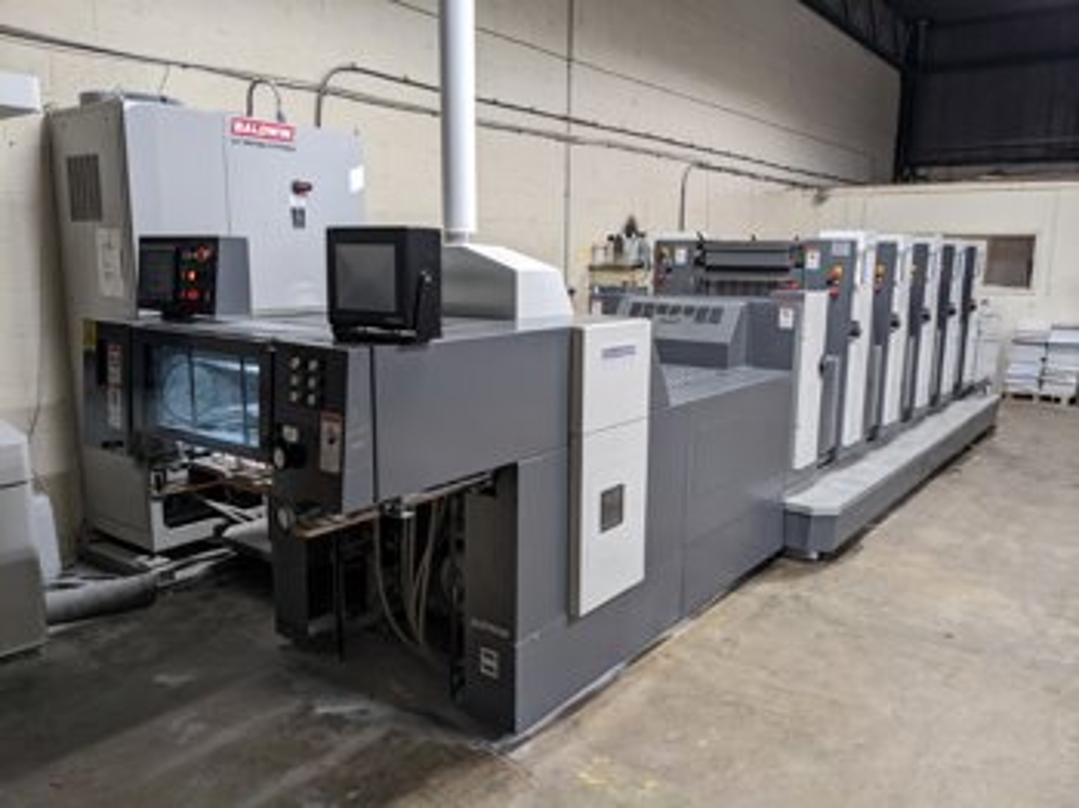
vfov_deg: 51.3
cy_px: 404
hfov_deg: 65.4
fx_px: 841
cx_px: 540
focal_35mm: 27
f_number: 1.73
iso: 146
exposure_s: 1/25
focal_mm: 4.38
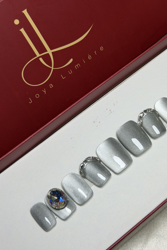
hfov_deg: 20.5
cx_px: 113
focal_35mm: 66
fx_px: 459
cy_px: 106
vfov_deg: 30.5
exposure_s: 1/106
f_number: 1.78
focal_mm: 6.76
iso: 100
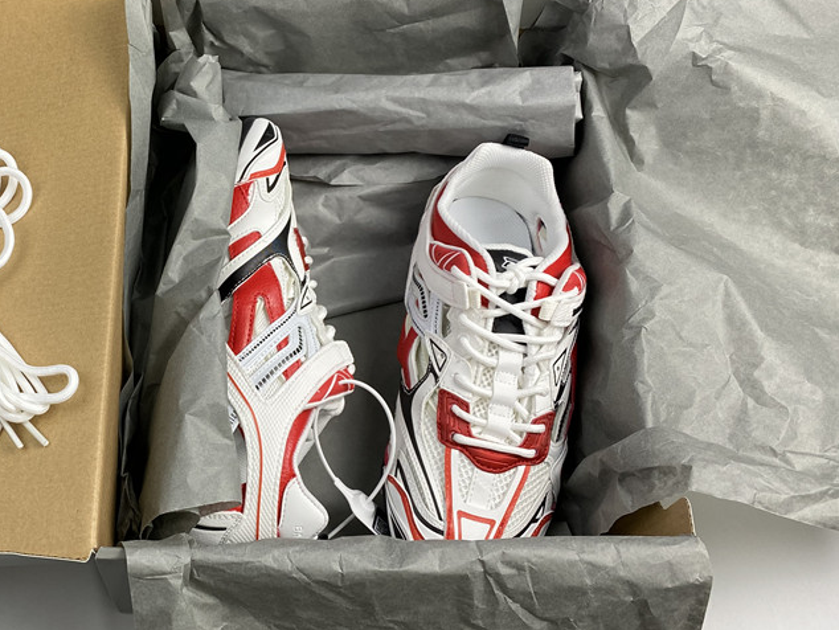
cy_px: 328
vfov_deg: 35.2
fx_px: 994
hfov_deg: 44.0
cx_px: 191
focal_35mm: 41
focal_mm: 4.25
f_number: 1.8
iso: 80
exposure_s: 1/121
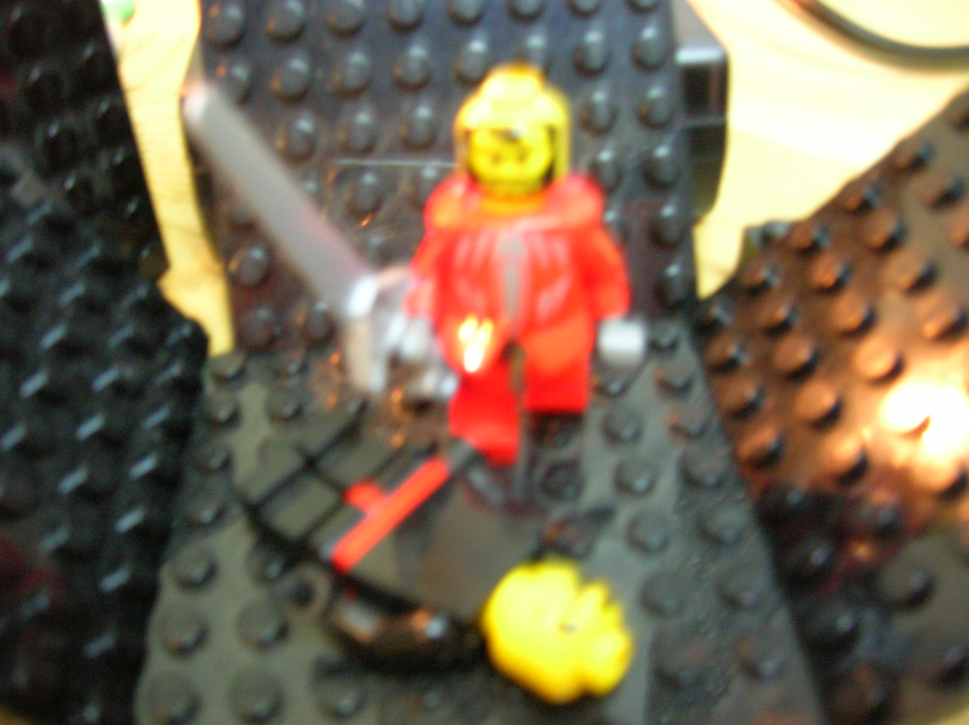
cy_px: 362
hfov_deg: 54.0
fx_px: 951
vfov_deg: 41.7
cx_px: 484
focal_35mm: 34
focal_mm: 5.7
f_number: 2.9
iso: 200
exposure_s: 1/2.8
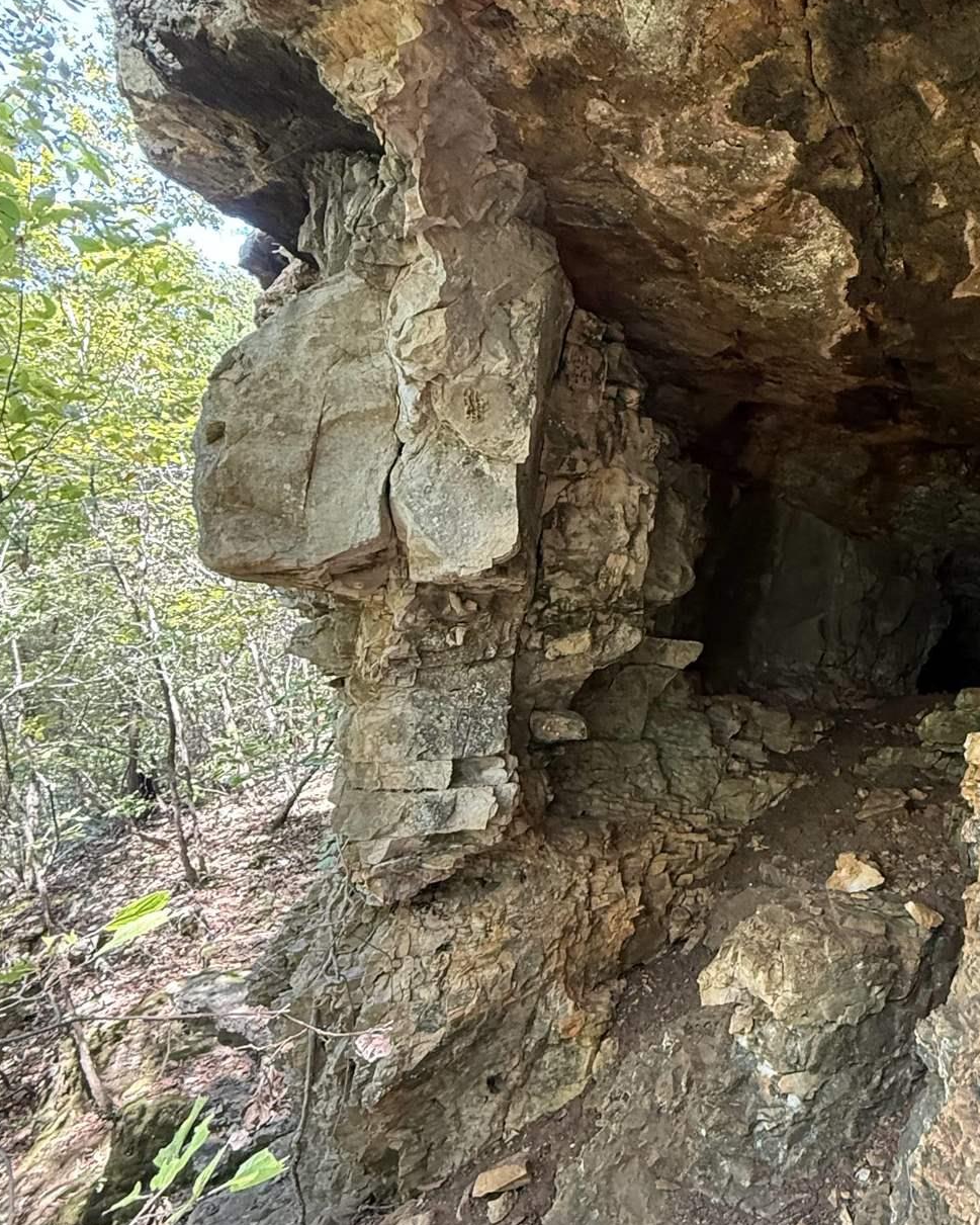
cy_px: 615
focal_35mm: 26
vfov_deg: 66.0
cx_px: 834
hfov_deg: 50.3
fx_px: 943
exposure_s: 1/77
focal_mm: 2.22
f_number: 2.2
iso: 320
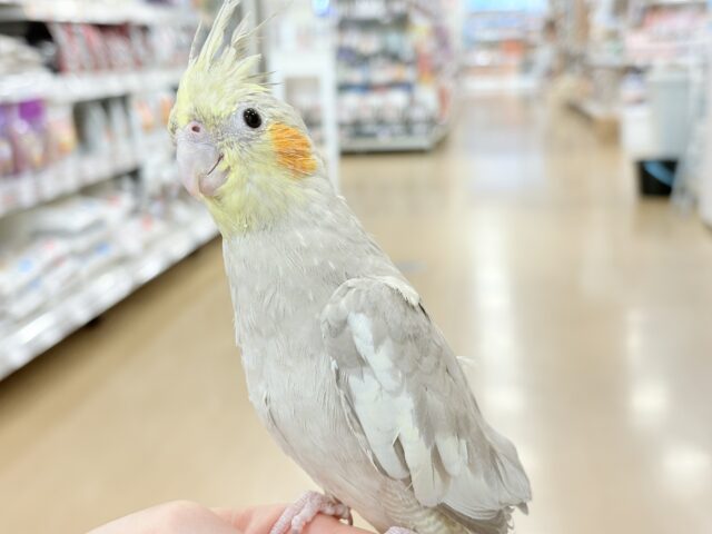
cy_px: 267
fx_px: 1070
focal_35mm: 52
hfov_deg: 36.8
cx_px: 356
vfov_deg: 28.0
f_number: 1.6
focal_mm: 5.96
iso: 50
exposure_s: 1/50
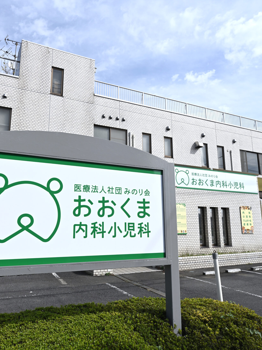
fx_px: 262
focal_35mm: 26
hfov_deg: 52.9
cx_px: 112
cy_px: 175
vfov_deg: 67.3
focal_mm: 18
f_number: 11
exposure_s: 1/160
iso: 64
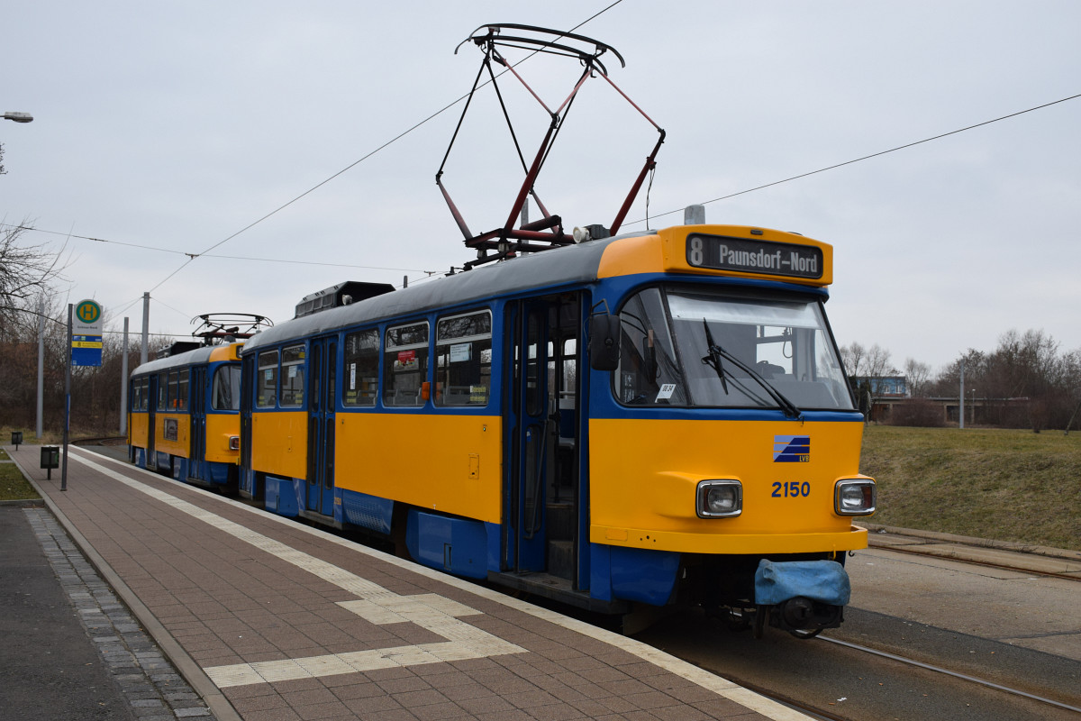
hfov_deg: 49.6
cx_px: 540
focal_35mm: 39
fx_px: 1171
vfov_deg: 34.2
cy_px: 360
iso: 400
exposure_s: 1/250
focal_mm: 26
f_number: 8
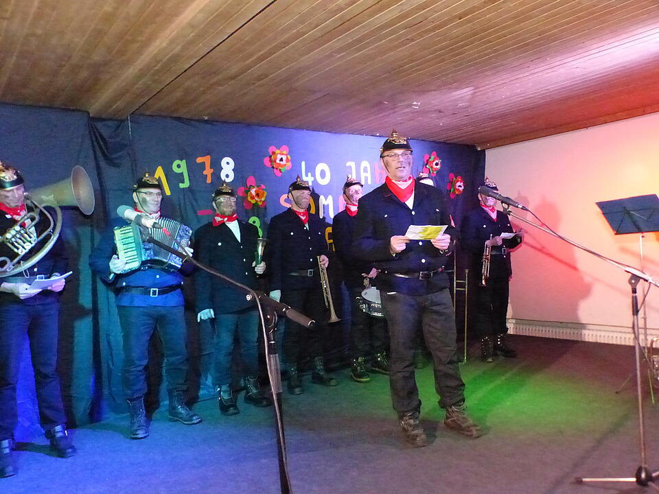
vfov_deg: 48.2
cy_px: 247
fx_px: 552
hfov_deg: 61.7
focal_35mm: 29
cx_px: 330
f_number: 2.8
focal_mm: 5.2
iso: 3200
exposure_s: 1/60
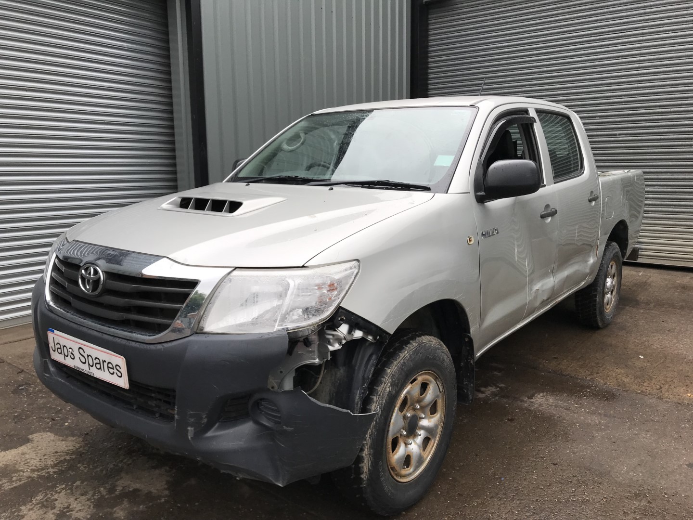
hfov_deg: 63.4
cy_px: 260
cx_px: 346
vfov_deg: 49.7
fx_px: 561
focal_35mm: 28
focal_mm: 3.99
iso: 20
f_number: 1.8
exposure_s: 1/573
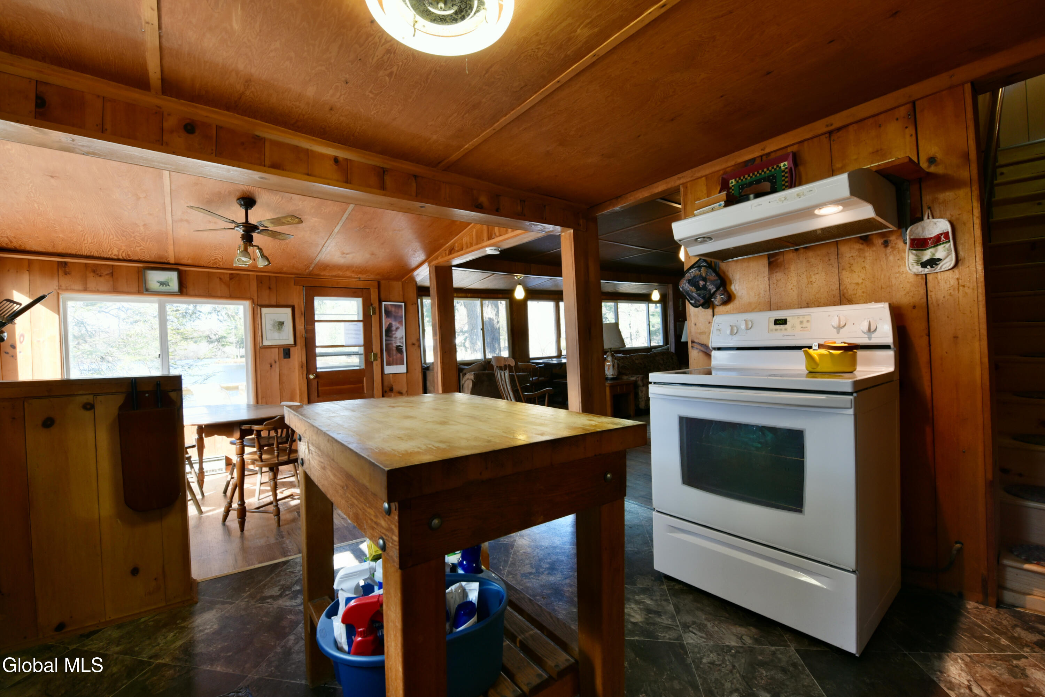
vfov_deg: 81.2
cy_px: 348
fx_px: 406
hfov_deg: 104.2
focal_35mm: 14
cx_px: 522
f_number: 9
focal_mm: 14
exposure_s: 1/40
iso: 800
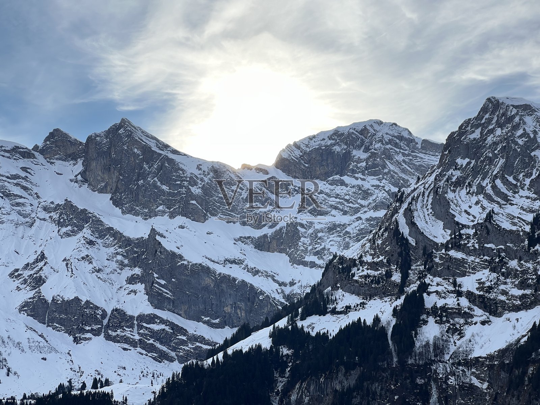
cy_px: 202
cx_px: 270
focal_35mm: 77
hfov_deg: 25.3
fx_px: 1201
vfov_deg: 19.1
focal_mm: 9
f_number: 2.8
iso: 32
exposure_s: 1/424
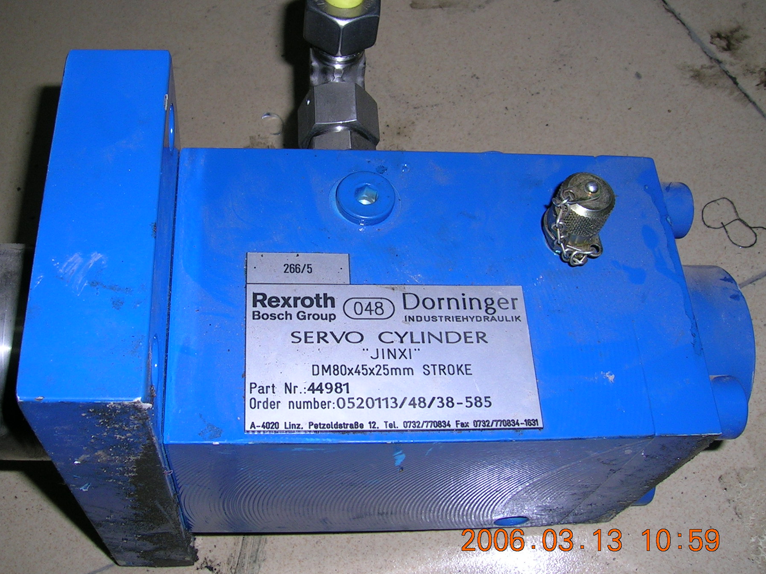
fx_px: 885
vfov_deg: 36.0
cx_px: 335
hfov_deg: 46.7
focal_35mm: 40
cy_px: 281
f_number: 4.8
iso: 50
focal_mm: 5.4
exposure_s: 1/60.1
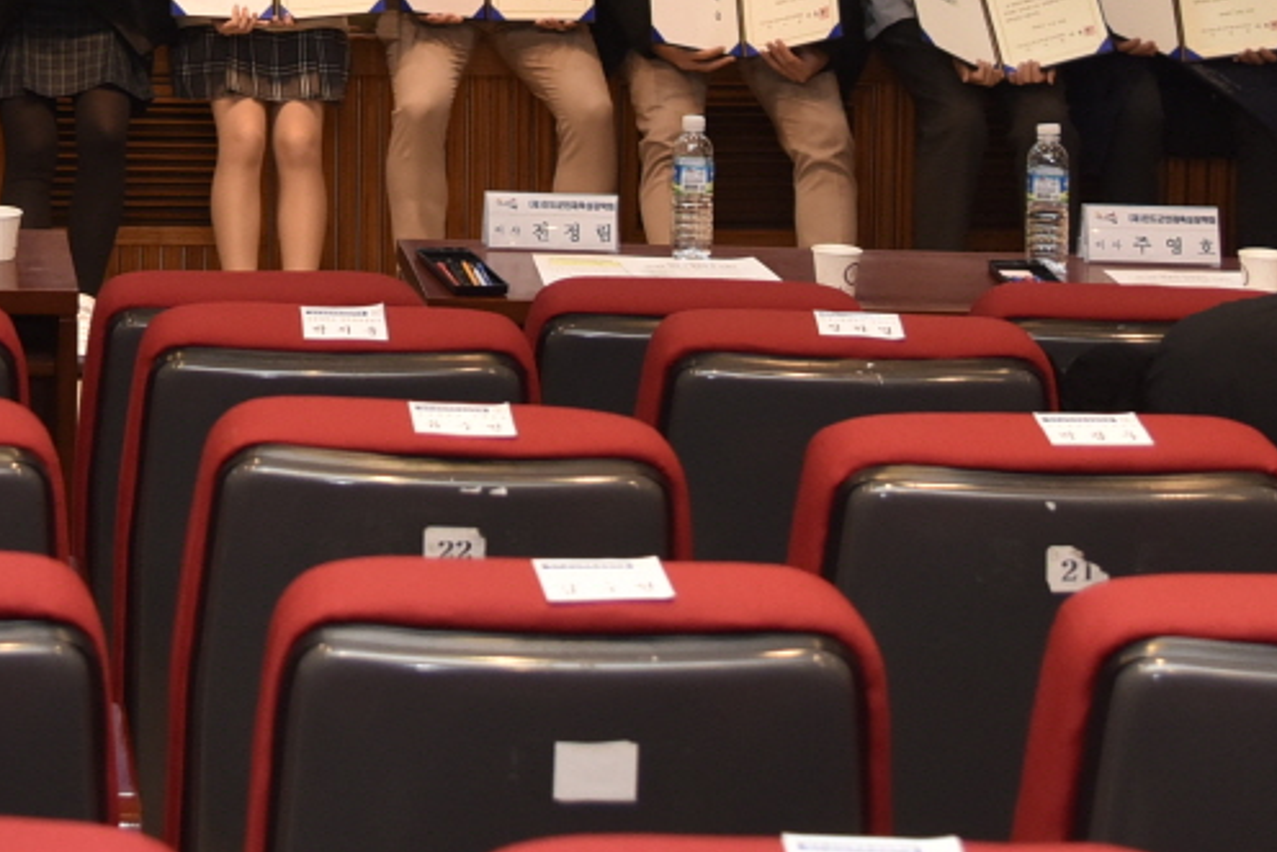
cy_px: -547
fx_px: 4896
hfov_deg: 14.4
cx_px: -221
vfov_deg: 9.6
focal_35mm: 138
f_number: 4
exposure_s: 1/125
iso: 800
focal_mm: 38
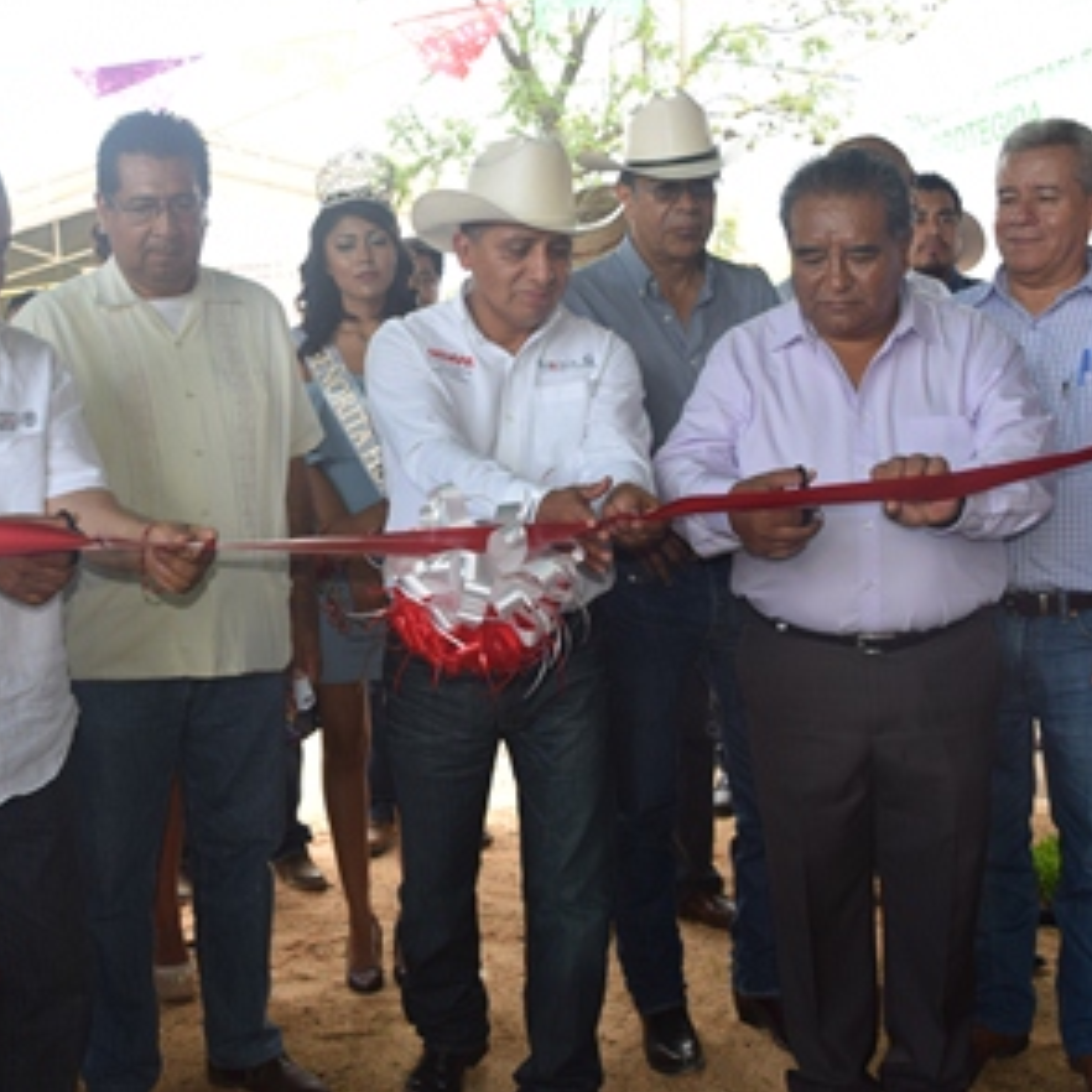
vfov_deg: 34.9
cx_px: 386
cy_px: 540
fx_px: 1736
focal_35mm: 49
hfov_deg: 34.7
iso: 280
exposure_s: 1/125
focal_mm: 25
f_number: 5.6
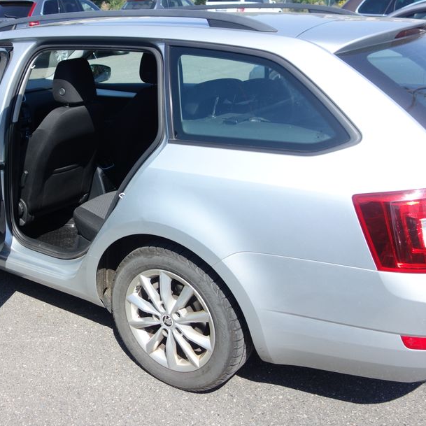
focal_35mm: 40
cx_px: 104
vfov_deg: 41.9
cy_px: 210
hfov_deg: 40.6
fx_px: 557
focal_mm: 10.4
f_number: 2
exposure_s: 1/2000
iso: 125
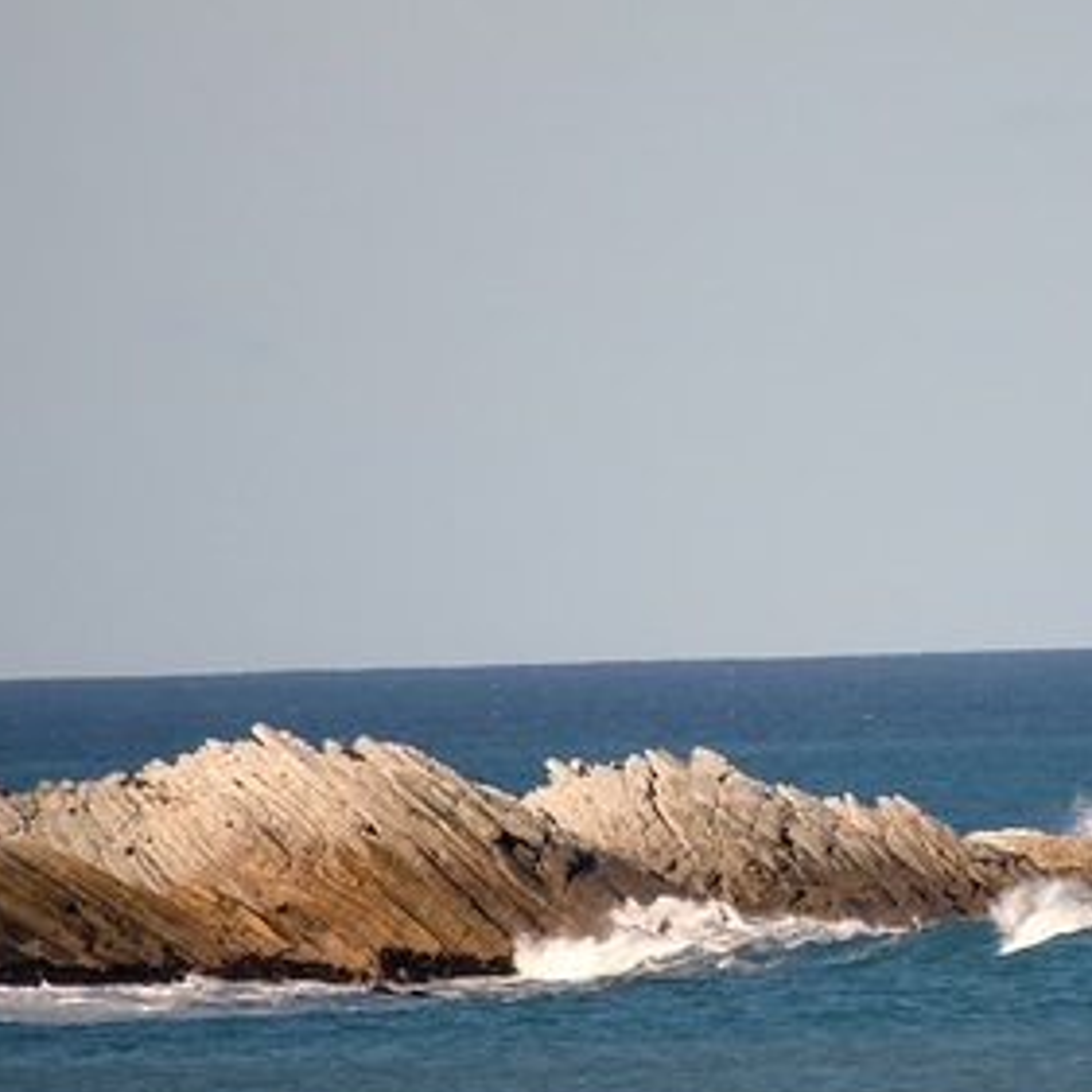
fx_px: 50752
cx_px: 983
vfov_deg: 1.2
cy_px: 736
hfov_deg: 1.2
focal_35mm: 1422
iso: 320
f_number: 6.3
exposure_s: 1/2000
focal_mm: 400
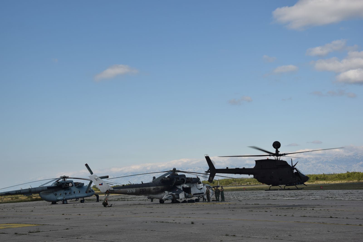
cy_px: 121
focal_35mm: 60
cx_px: 182
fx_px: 605
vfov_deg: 22.6
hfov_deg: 33.4
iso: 100
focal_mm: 40
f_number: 10
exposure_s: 1/400
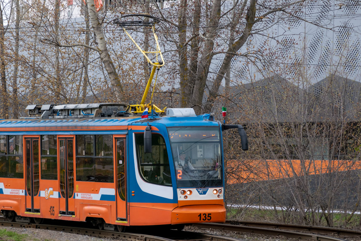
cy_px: 96
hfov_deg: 7.7
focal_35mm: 266
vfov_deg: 5.2
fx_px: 2666
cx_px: 120
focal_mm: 105
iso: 200
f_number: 5.6
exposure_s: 1/400
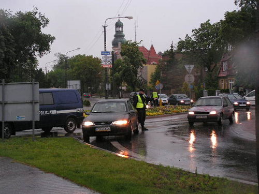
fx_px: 509
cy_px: 97
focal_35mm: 68
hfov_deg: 28.6
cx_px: 130
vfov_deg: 21.6
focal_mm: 11.4
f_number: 3.3
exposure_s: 1/80
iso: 160
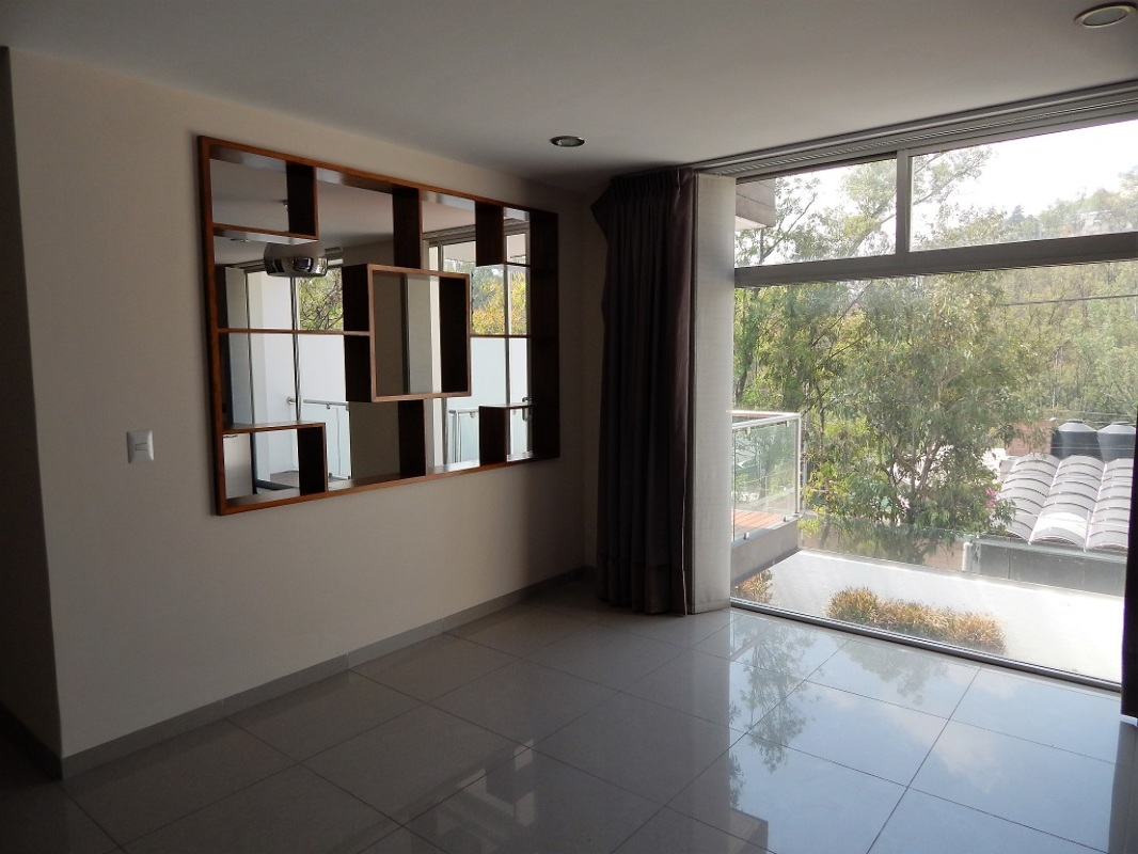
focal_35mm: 23
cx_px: 569
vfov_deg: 58.9
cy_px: 427
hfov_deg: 73.9
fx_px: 756
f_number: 3
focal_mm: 4
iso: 125
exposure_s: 1/400
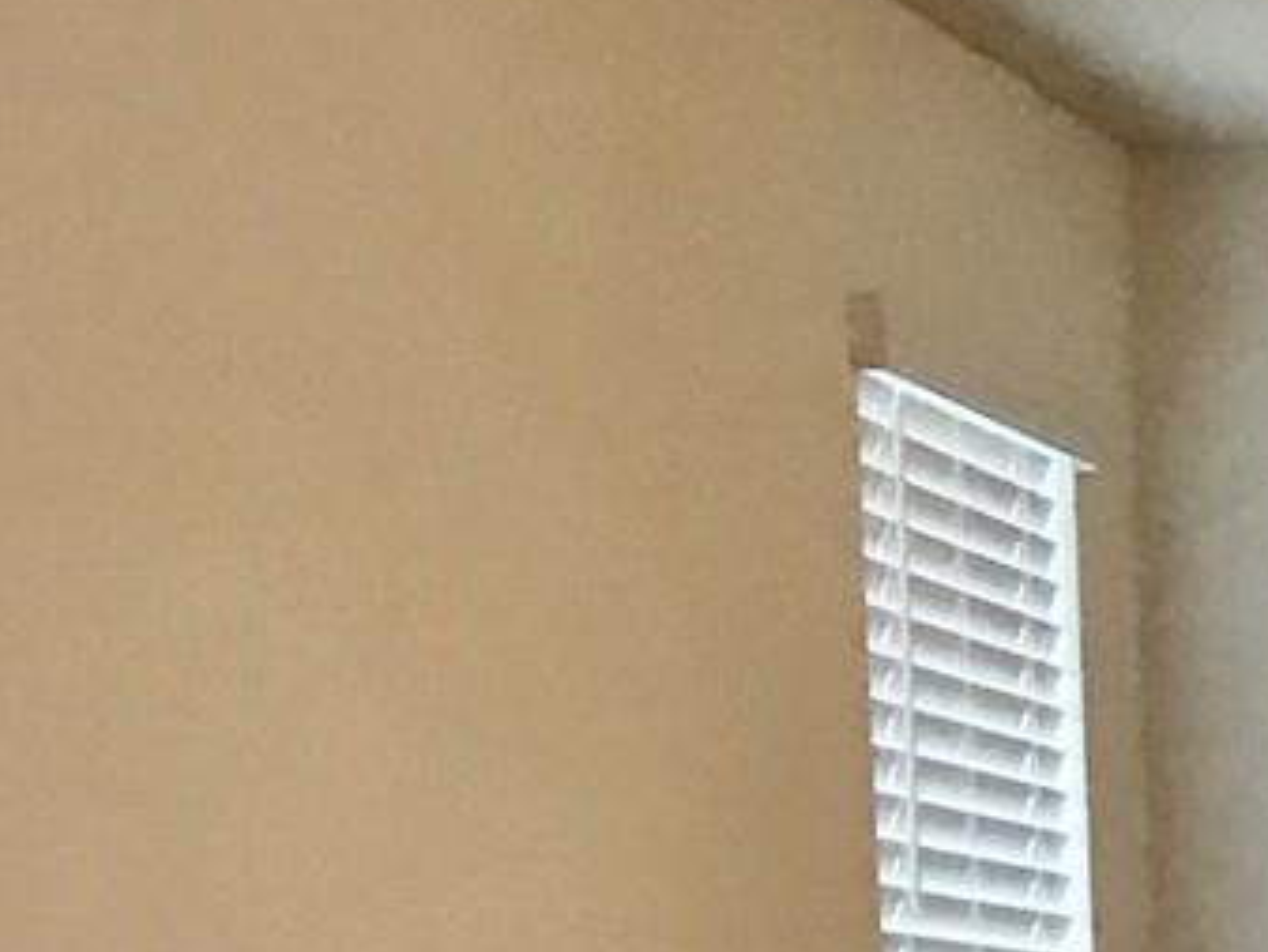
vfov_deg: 8.3
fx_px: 6229
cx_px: 3067
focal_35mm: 170
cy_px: 1870
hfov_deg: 10.1
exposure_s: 1/17
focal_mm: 3.99
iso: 40
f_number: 1.8
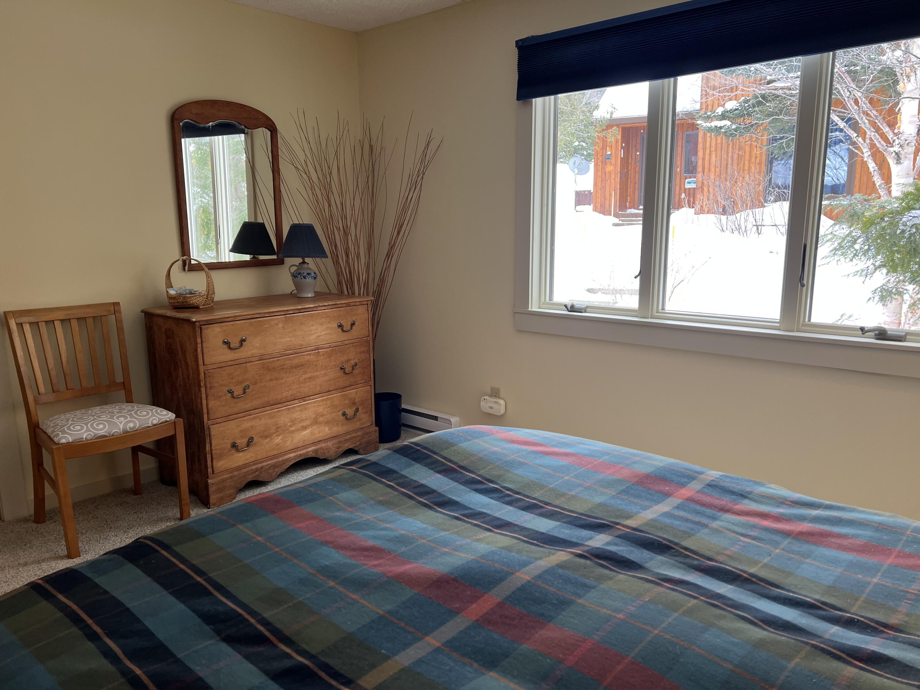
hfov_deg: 67.3
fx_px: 691
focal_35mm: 26
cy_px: 345
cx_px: 460
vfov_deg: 53.1
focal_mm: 5.7
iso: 64
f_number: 1.5
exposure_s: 1/60
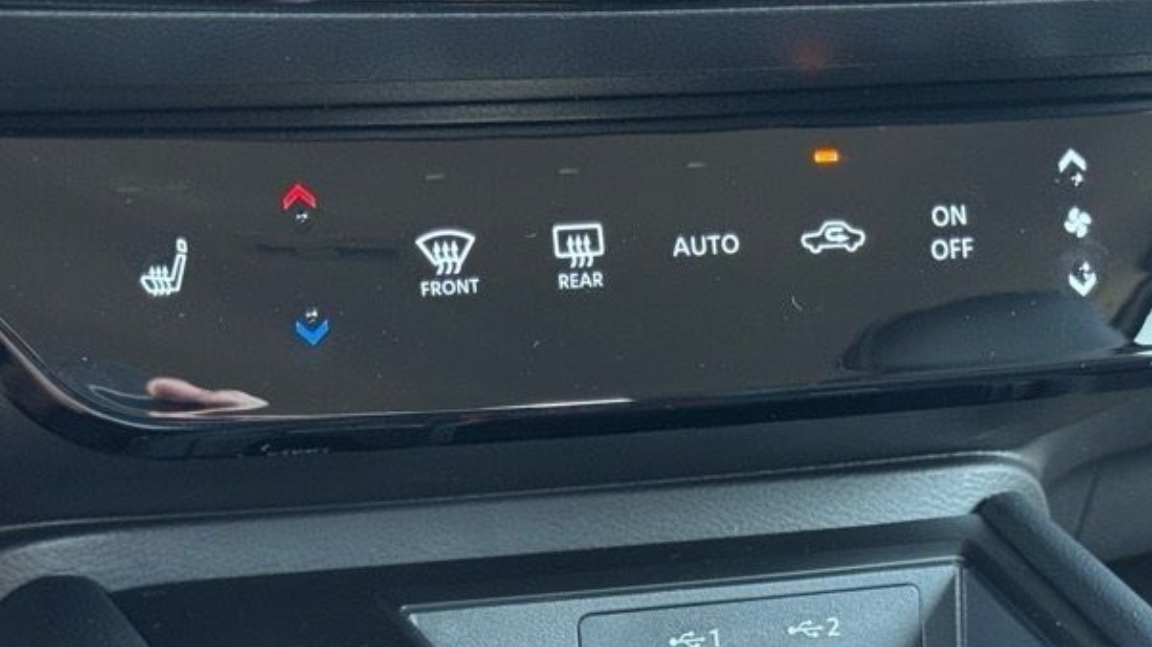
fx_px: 2717
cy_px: 668
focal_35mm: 89
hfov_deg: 23.9
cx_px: 674
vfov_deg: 13.4
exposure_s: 1/40
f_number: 1.78
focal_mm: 6.76
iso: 320
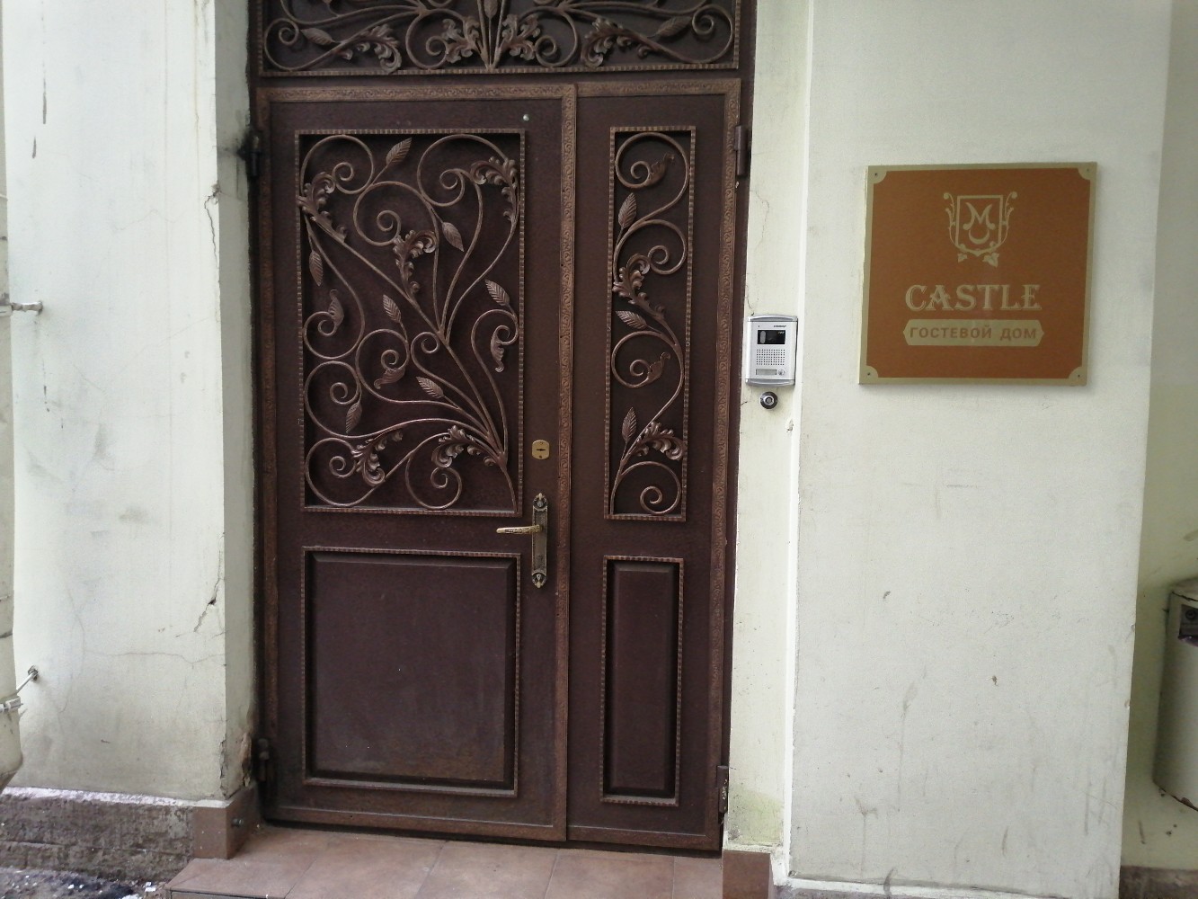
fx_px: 935
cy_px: 450
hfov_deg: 65.3
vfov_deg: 51.4
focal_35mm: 27
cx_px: 599
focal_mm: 3.88
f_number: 1.8
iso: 320
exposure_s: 1/25
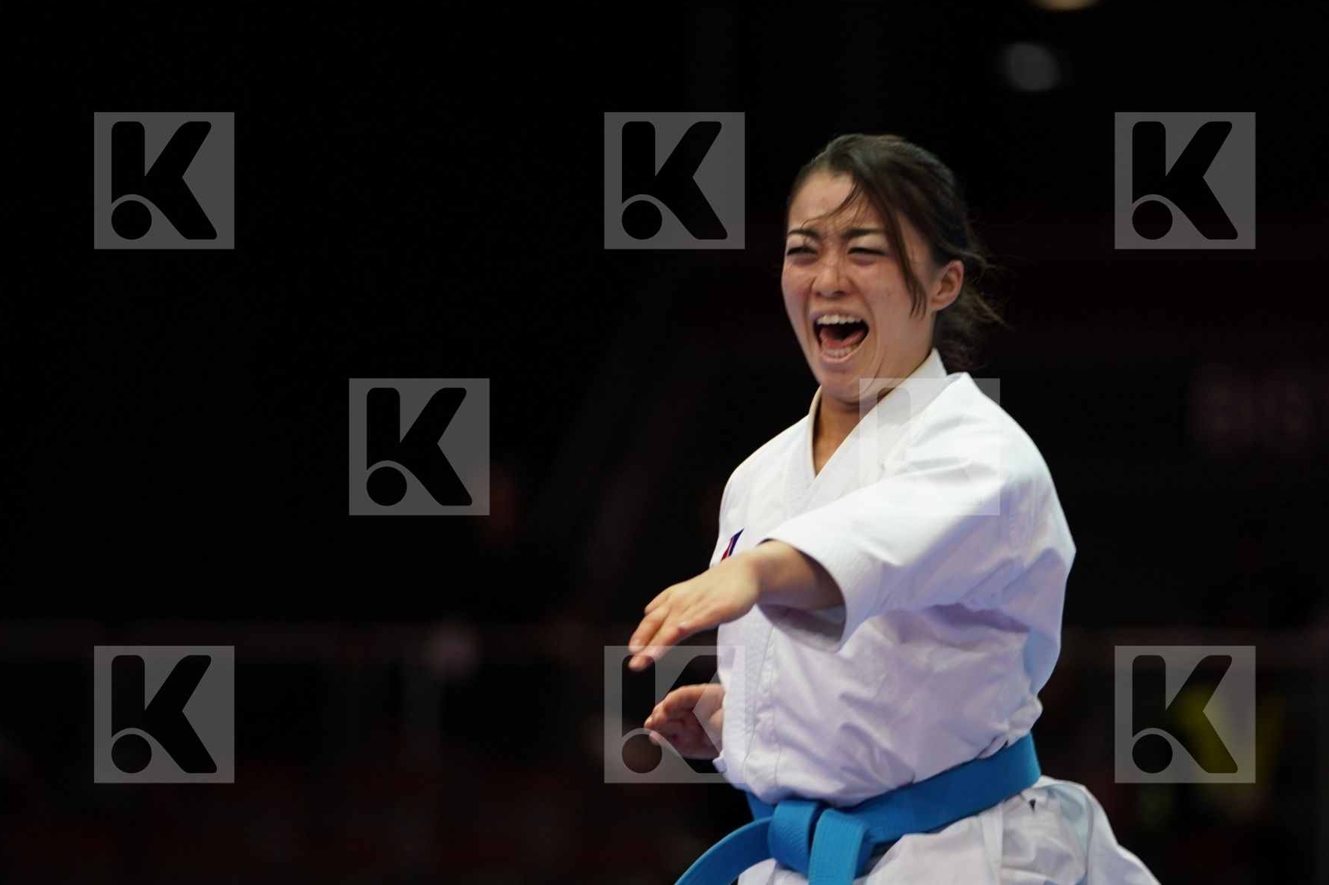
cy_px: 447
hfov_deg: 8.1
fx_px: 9411
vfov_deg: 5.4
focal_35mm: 255
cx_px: 675
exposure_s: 1/200
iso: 640
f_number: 2.8
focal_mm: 167
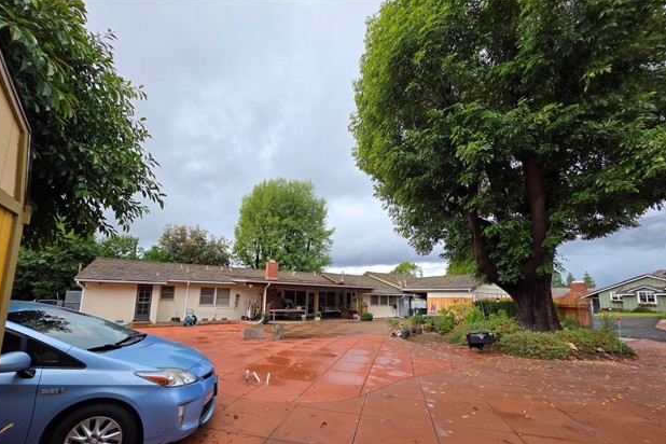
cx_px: 329
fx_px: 259
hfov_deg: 104.2
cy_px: 255
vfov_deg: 80.7
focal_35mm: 14
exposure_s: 1/477
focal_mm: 2.2
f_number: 1.9
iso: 40
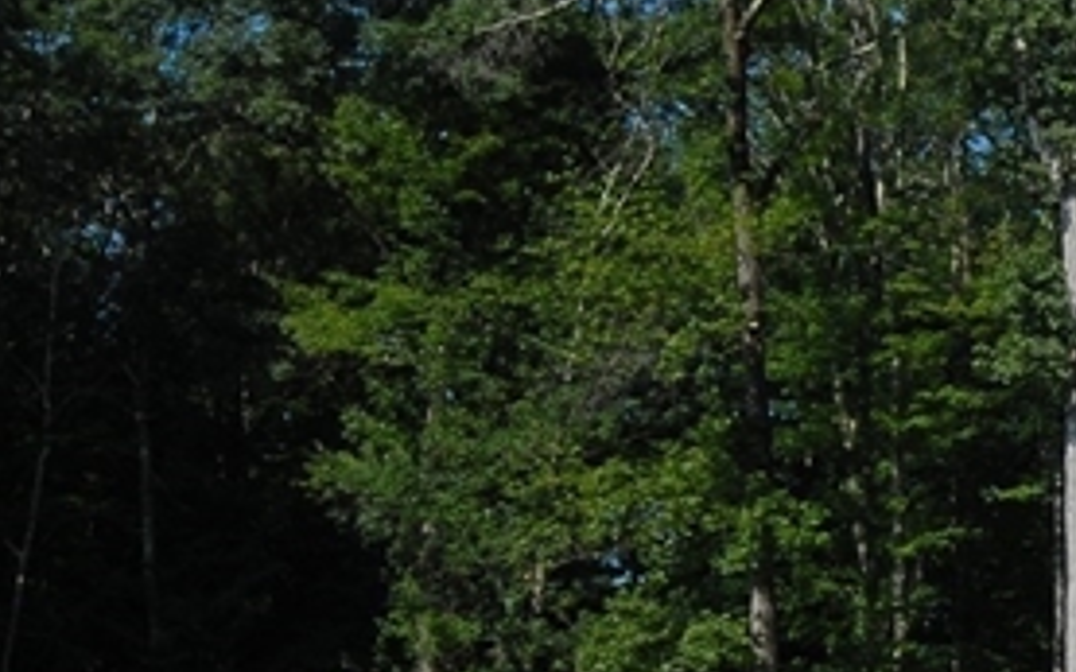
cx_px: 1736
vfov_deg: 11.5
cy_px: 571
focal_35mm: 113
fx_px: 3313
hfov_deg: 16.4
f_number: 14
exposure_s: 1/125
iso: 200
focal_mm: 20
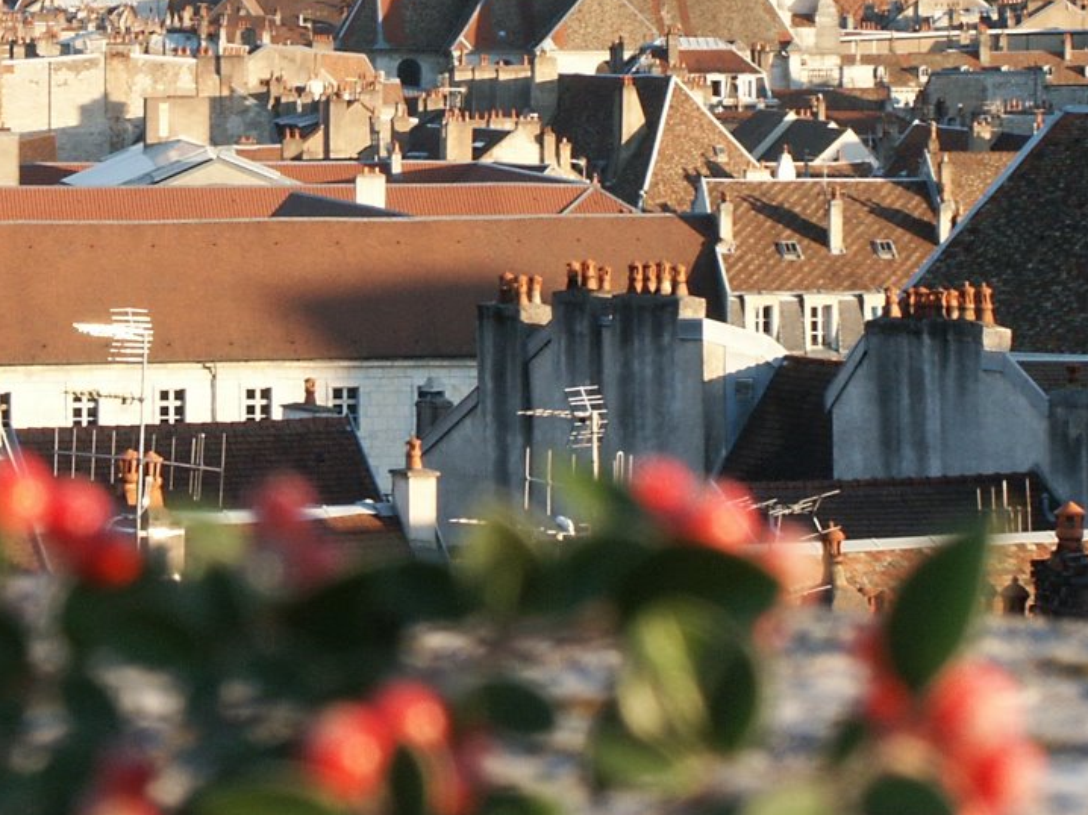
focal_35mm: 234
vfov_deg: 6.3
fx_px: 7352
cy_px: -6
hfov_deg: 8.4
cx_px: 179
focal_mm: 26.03
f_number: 5.6
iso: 100
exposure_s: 1/90
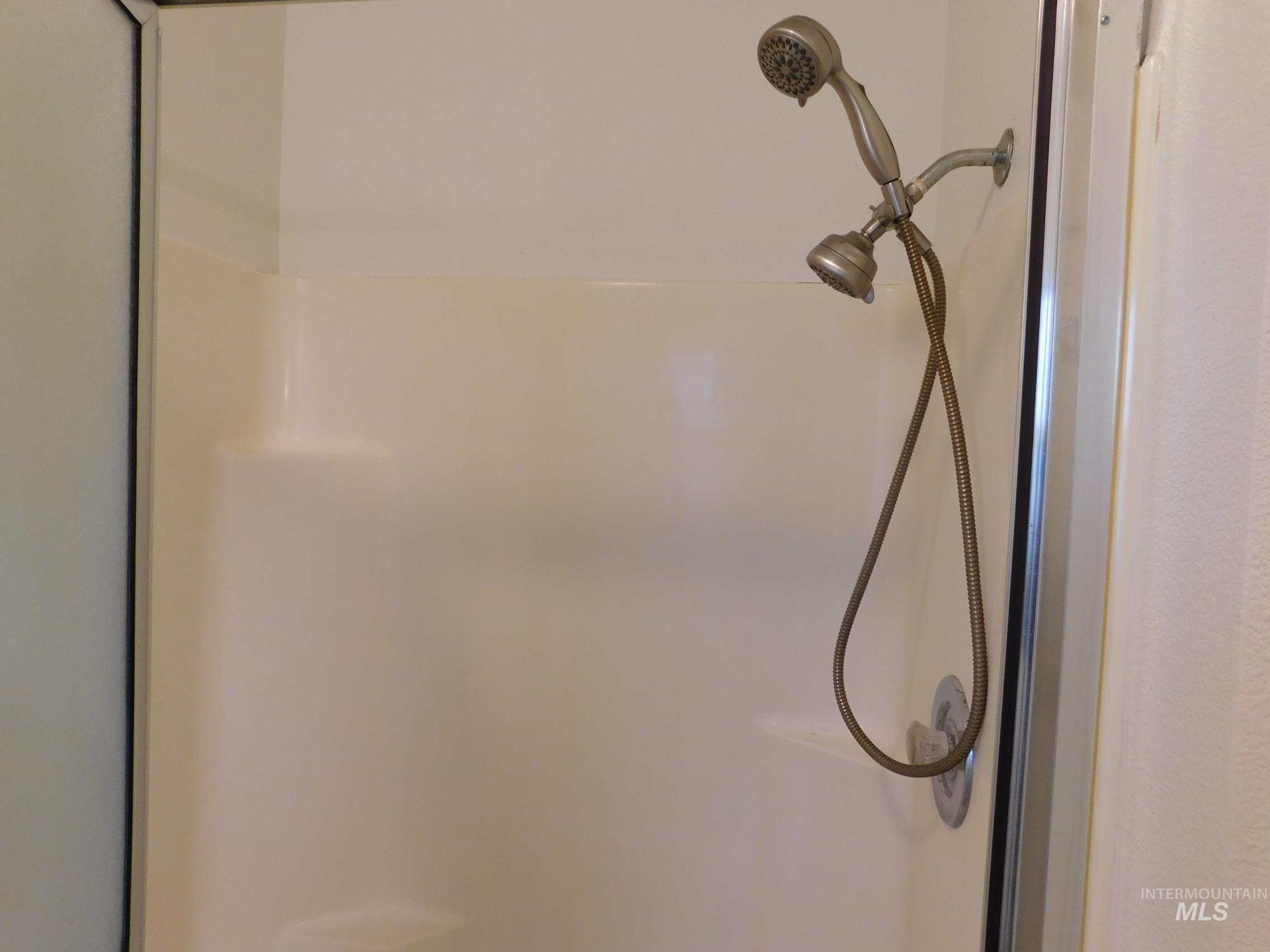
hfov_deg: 73.9
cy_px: 476
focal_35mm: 23
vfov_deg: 58.9
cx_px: 635
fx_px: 844
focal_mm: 4
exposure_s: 1/30
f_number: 3
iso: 140
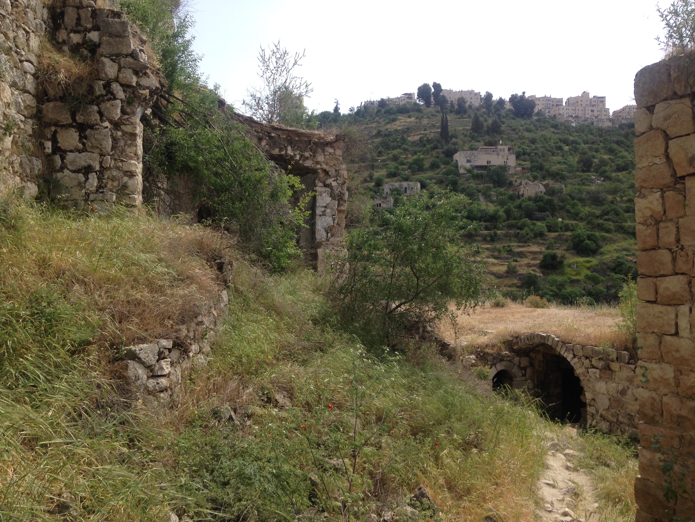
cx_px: 348
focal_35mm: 33
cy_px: 261
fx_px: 663
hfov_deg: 55.4
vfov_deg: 42.9
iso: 50
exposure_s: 1/1043
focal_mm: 4.12
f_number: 2.4
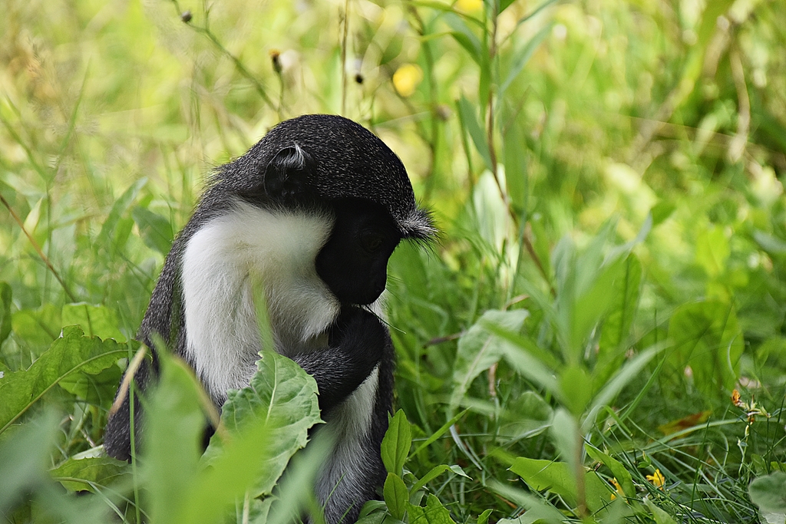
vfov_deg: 6.5
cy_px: 262
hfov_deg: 9.8
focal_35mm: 210
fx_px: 4585
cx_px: 393
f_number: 5.6
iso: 800
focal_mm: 140
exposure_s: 1/800
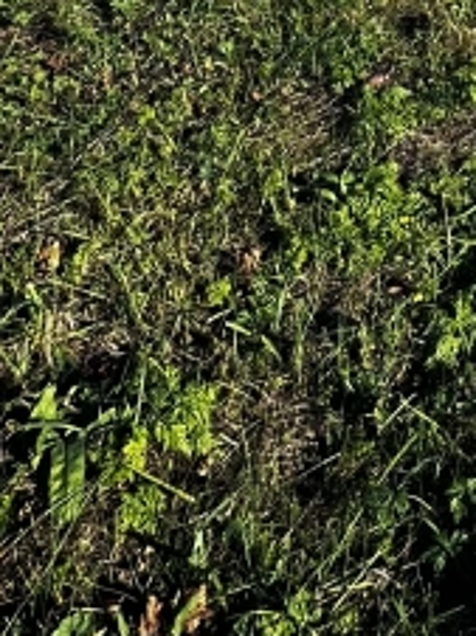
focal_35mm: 67
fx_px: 1231
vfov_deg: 21.3
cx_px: 659
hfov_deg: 19.7
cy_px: -453
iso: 40
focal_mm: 2.22
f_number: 2.2
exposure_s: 1/1490
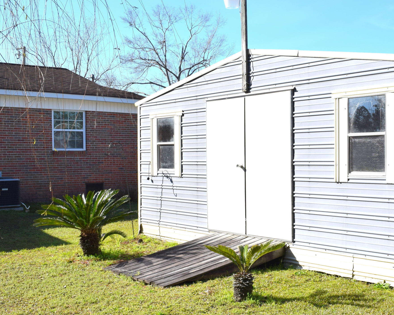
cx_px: 296
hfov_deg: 37.8
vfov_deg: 31.4
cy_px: 172
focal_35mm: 48
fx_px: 560
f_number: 10
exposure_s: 1/400
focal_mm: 20
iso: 200
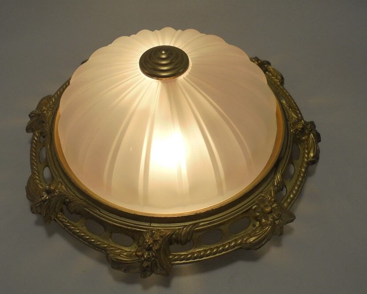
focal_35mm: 31
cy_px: 150
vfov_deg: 47.1
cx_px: 171
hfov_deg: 57.1
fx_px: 337
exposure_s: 1/800
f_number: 3.7
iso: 100
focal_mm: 5.3
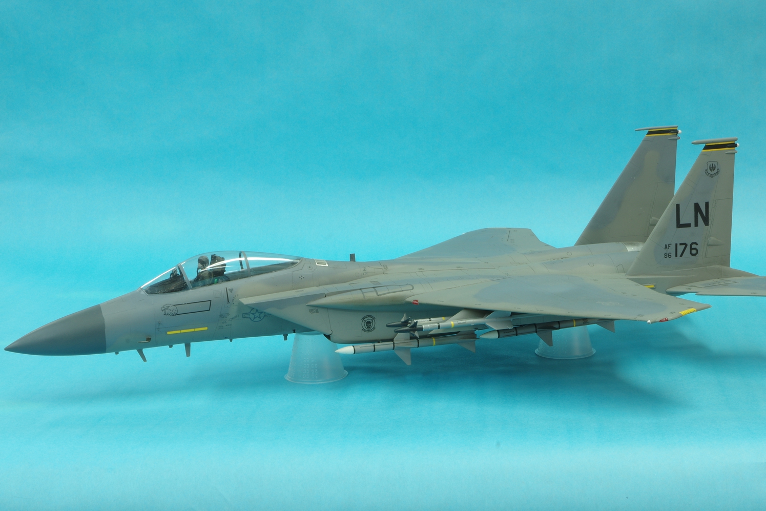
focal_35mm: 77
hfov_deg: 26.3
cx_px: 407
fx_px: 1638
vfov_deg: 17.7
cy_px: 265
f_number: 22
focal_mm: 48
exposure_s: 3
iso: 100
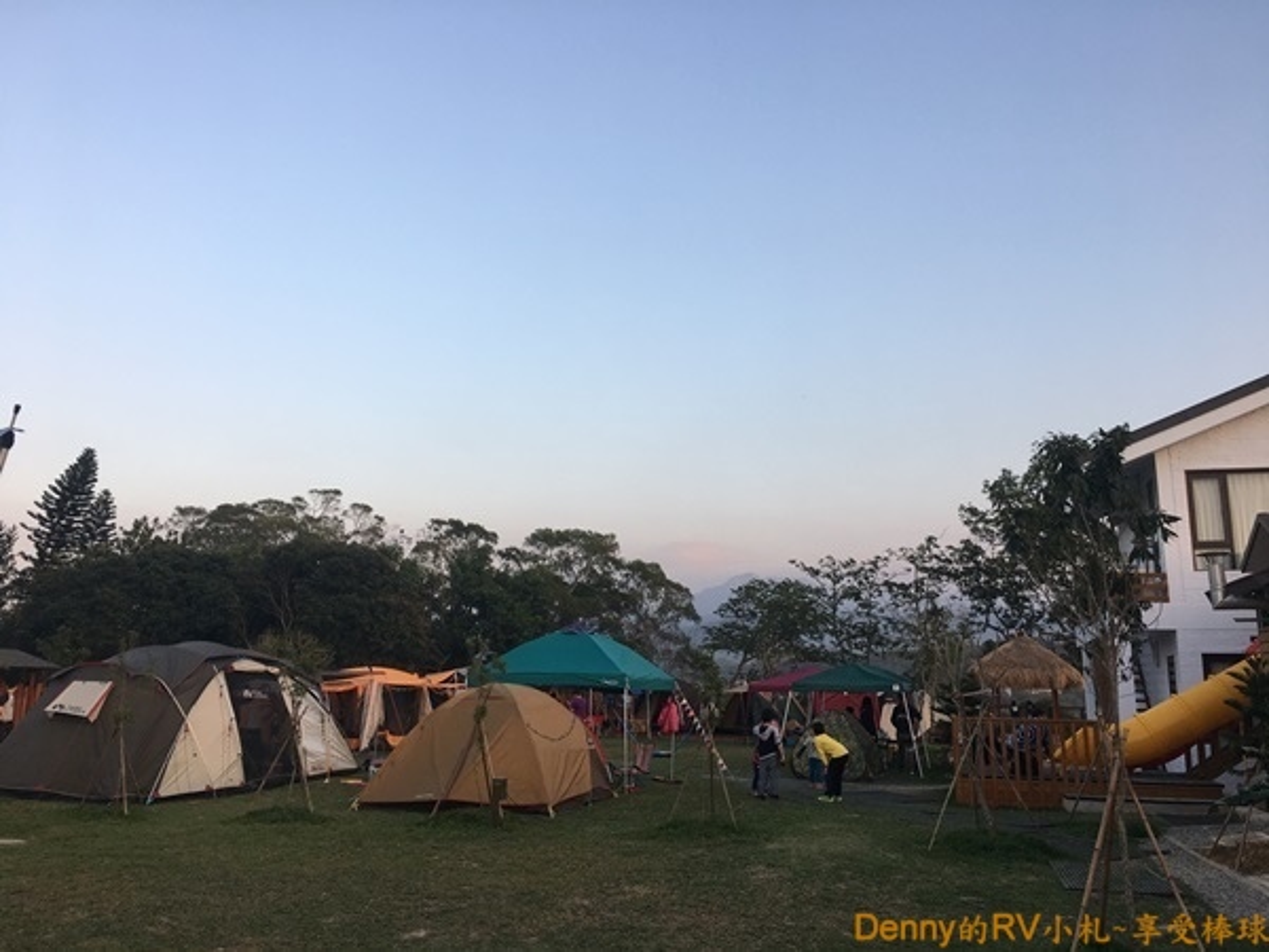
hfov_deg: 61.7
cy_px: 476
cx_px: 634
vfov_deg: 48.2
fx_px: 1063
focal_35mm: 29
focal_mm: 4.15
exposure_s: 1/260
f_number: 2.2
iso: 25
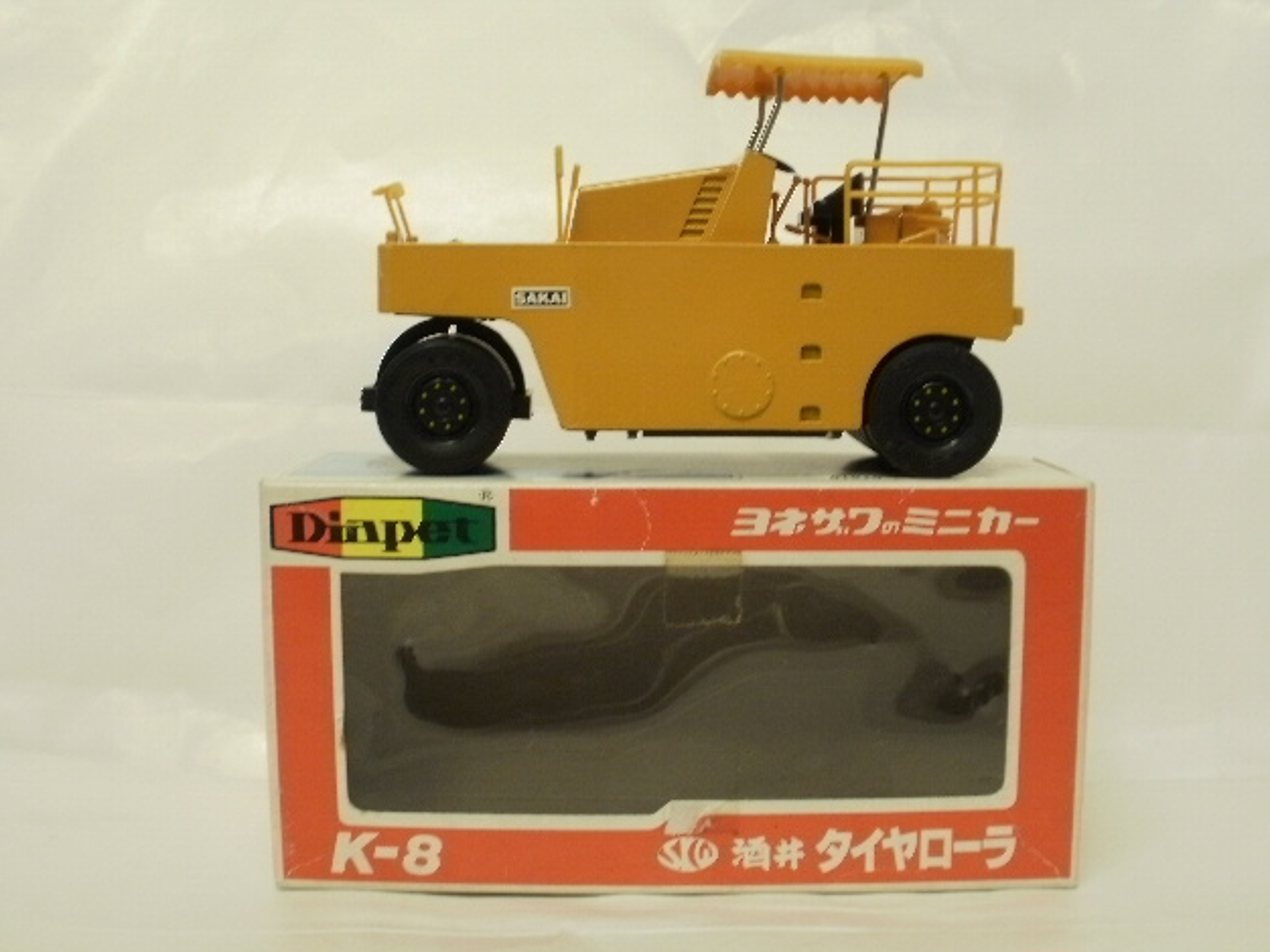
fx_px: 1650
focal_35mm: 45
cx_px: 643
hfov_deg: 42.1
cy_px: 469
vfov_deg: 32.2
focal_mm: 7.7
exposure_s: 1/10
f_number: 4
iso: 125
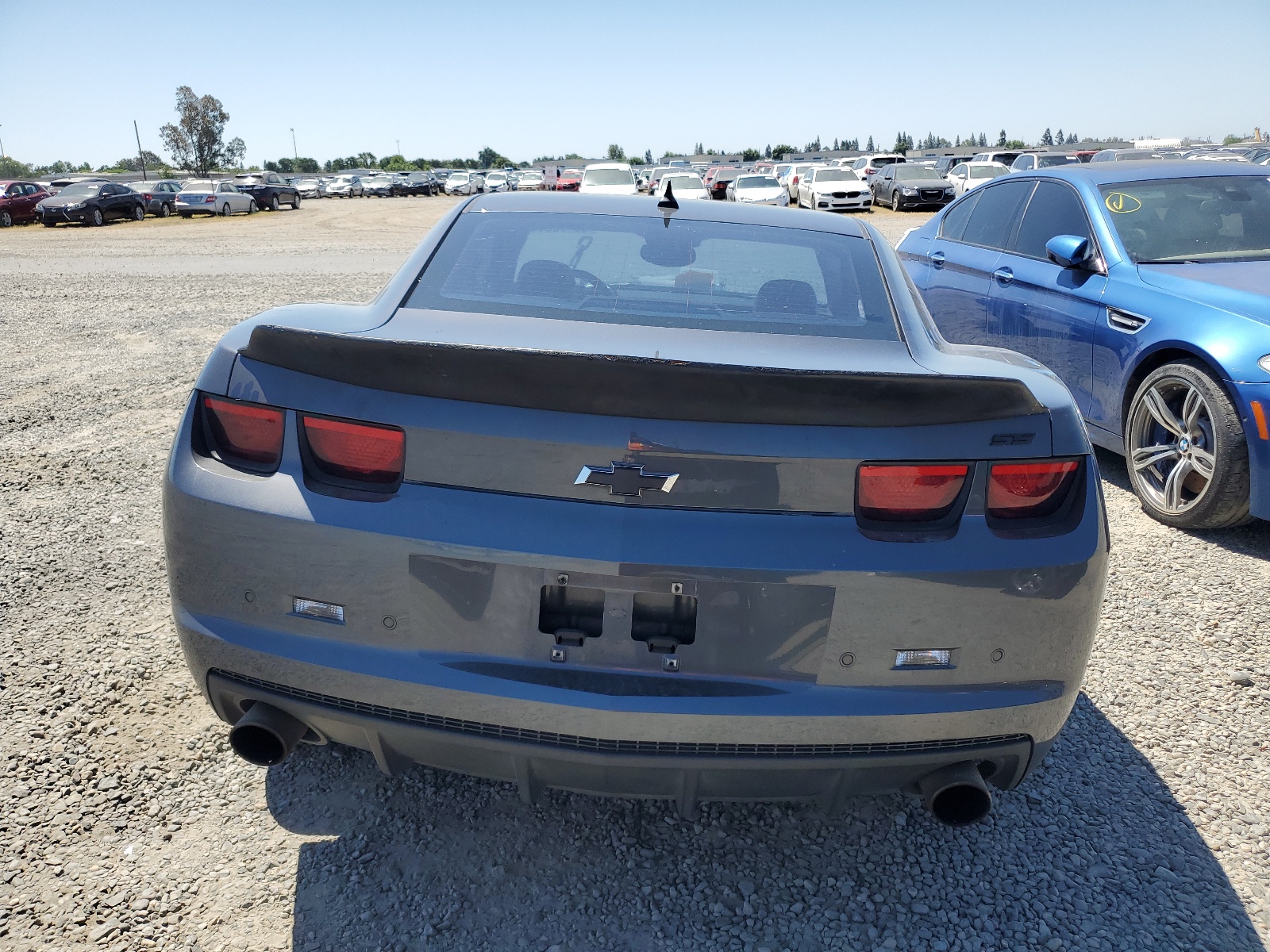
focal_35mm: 26
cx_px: 635
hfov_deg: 67.3
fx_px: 954
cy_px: 476
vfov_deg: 53.1
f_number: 1.5
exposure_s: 1/2500
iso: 50
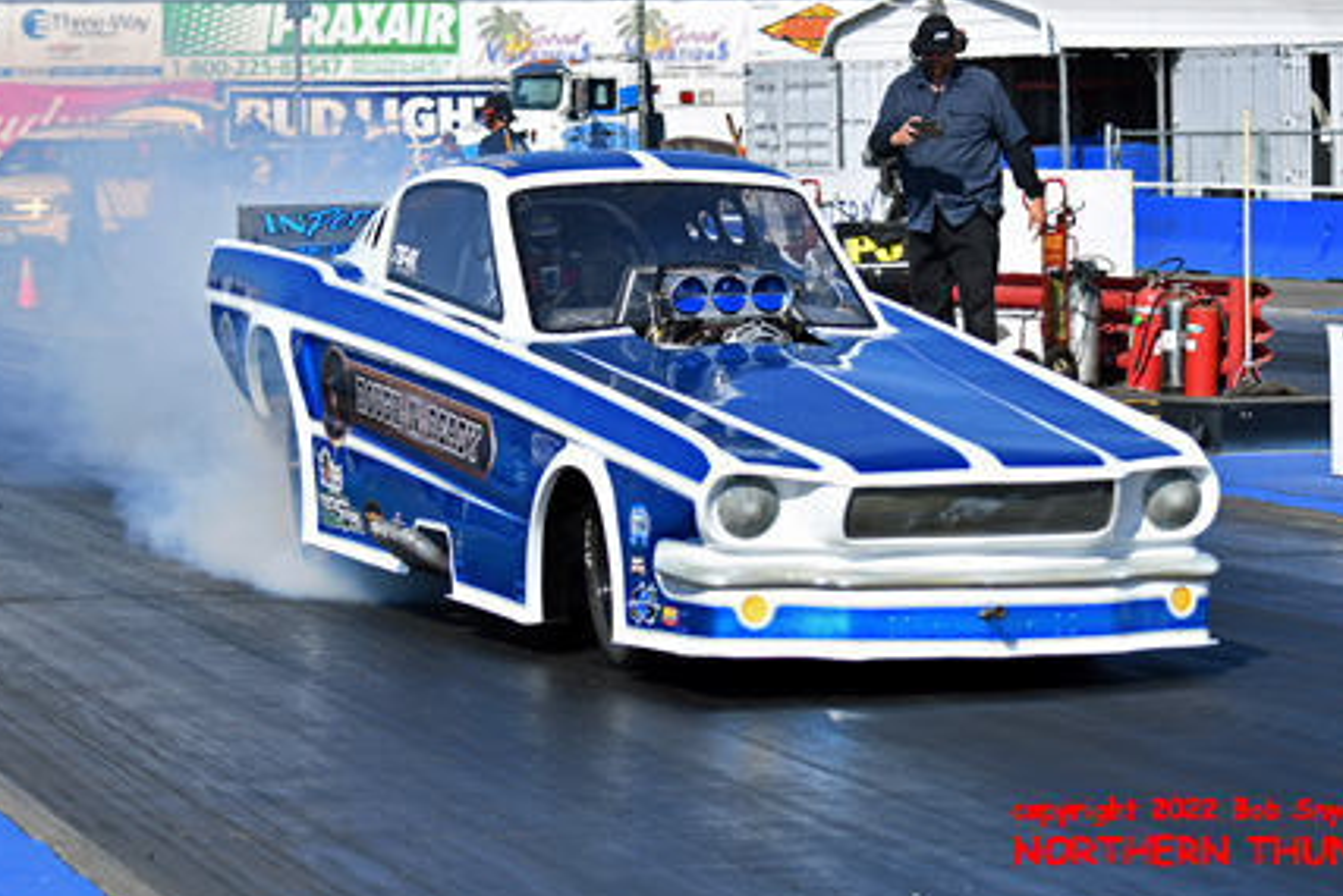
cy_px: 407
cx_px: 714
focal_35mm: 132
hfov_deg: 15.6
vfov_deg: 10.4
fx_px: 4910
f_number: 4.5
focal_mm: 75
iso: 160
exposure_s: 1/1600
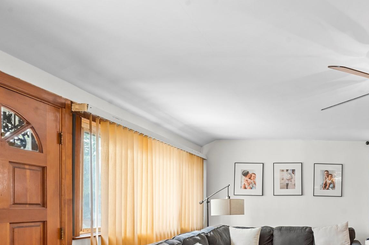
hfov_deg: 61.2
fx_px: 256
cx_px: 327
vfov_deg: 49.0
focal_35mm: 25
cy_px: 188
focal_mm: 14
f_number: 10
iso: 640
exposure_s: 1/2
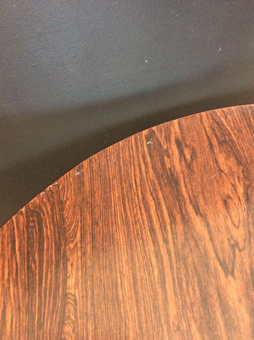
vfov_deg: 56.9
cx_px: 127
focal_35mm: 32
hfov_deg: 44.1
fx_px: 314
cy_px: 170
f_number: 2.4
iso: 200
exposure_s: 1/25
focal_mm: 3.3
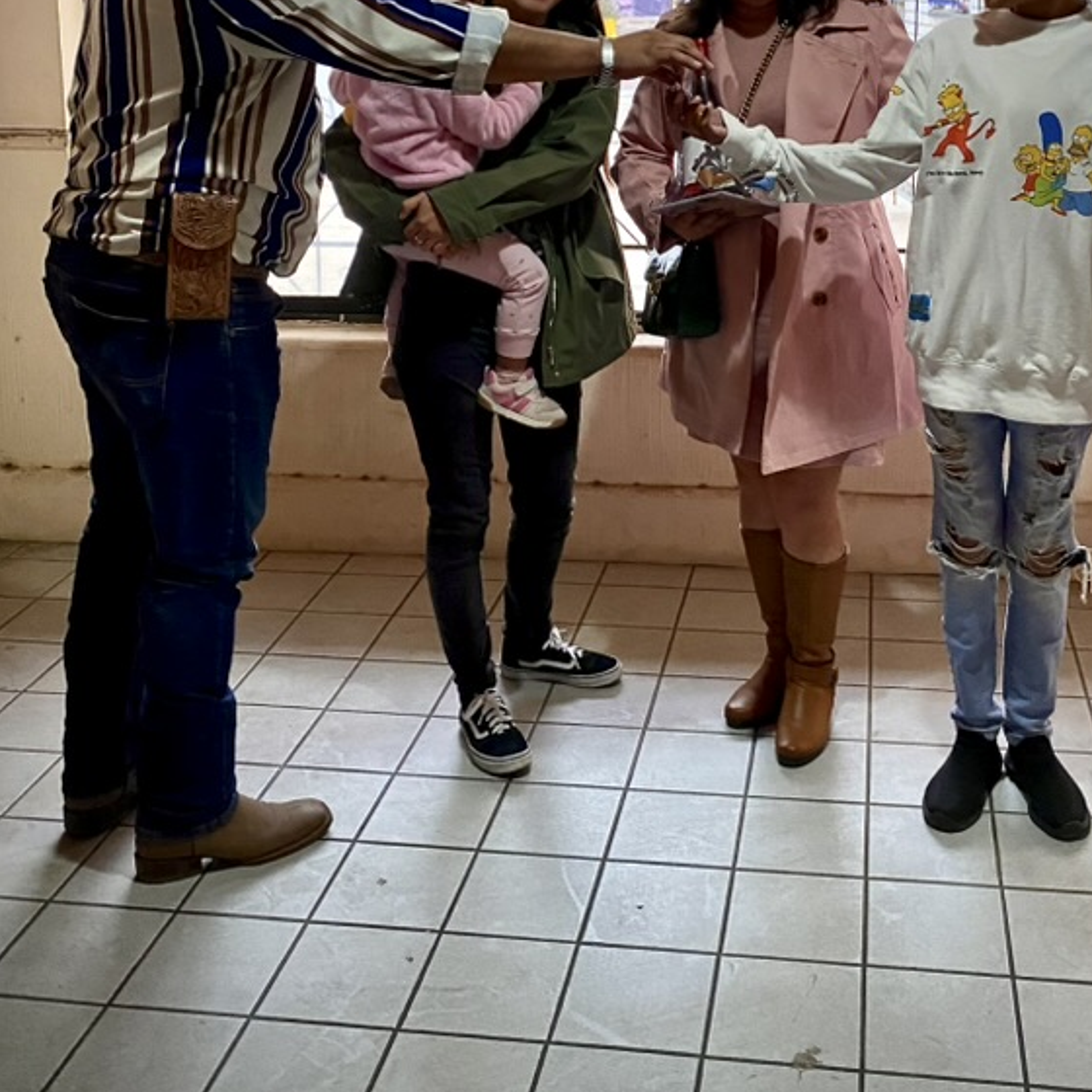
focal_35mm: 42
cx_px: 651
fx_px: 1499
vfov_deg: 38.4
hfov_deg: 39.9
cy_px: 201
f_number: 1.8
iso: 320
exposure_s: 1/60
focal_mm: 4.25
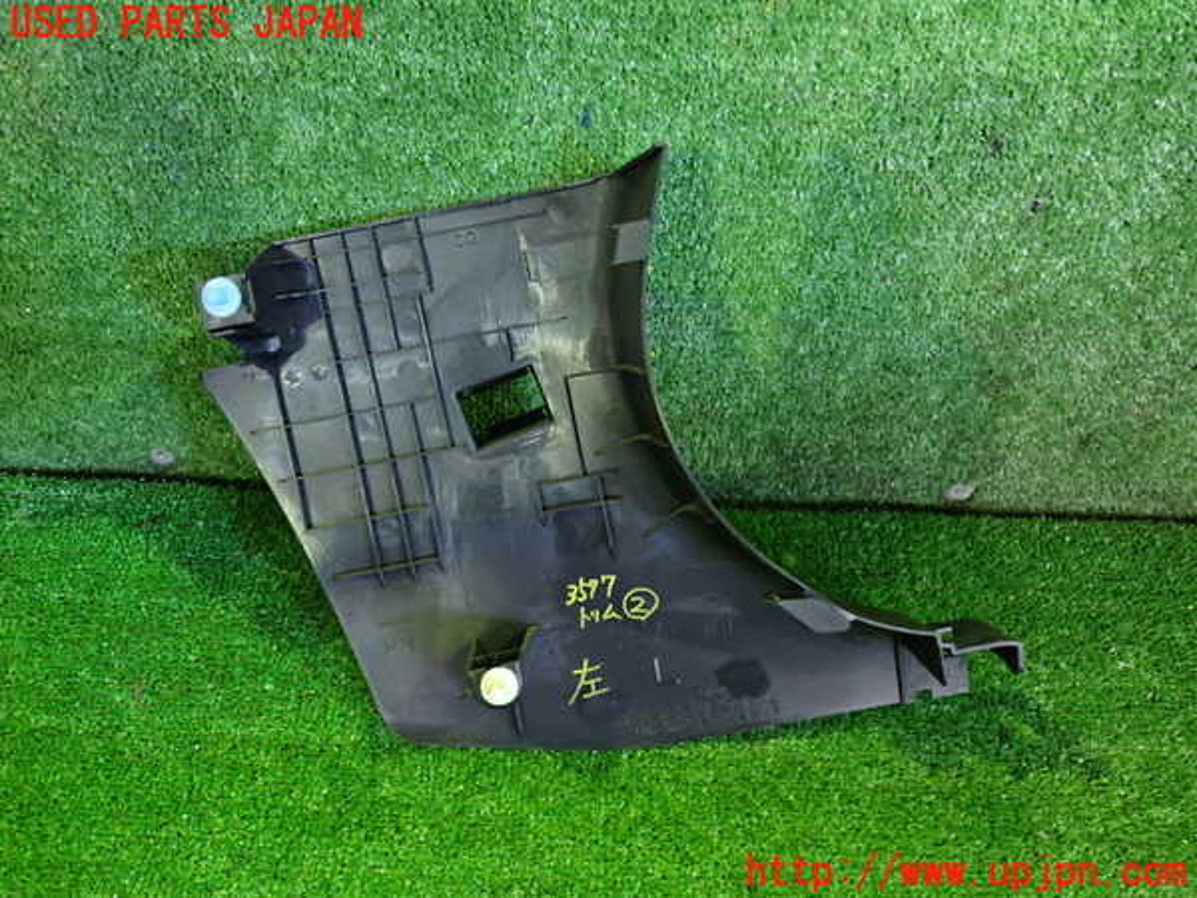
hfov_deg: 60.0
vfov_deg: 46.8
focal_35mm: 30
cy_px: 449
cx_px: 598
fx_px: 1037
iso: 800
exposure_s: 1/15
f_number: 2.3
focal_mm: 5.4
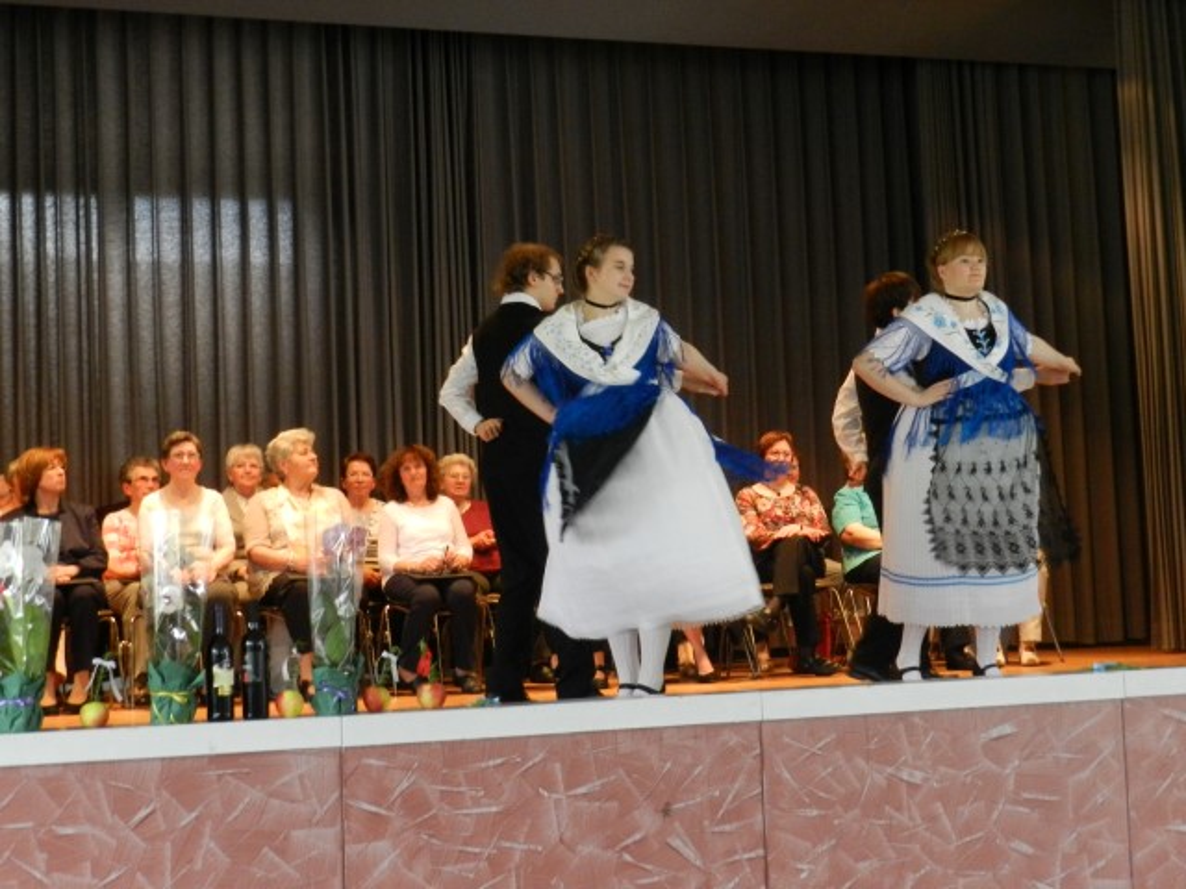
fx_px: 1816
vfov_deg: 27.5
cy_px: 444
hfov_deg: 36.2
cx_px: 593
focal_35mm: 53
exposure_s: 1/50
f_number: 4.4
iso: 800
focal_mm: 9.4
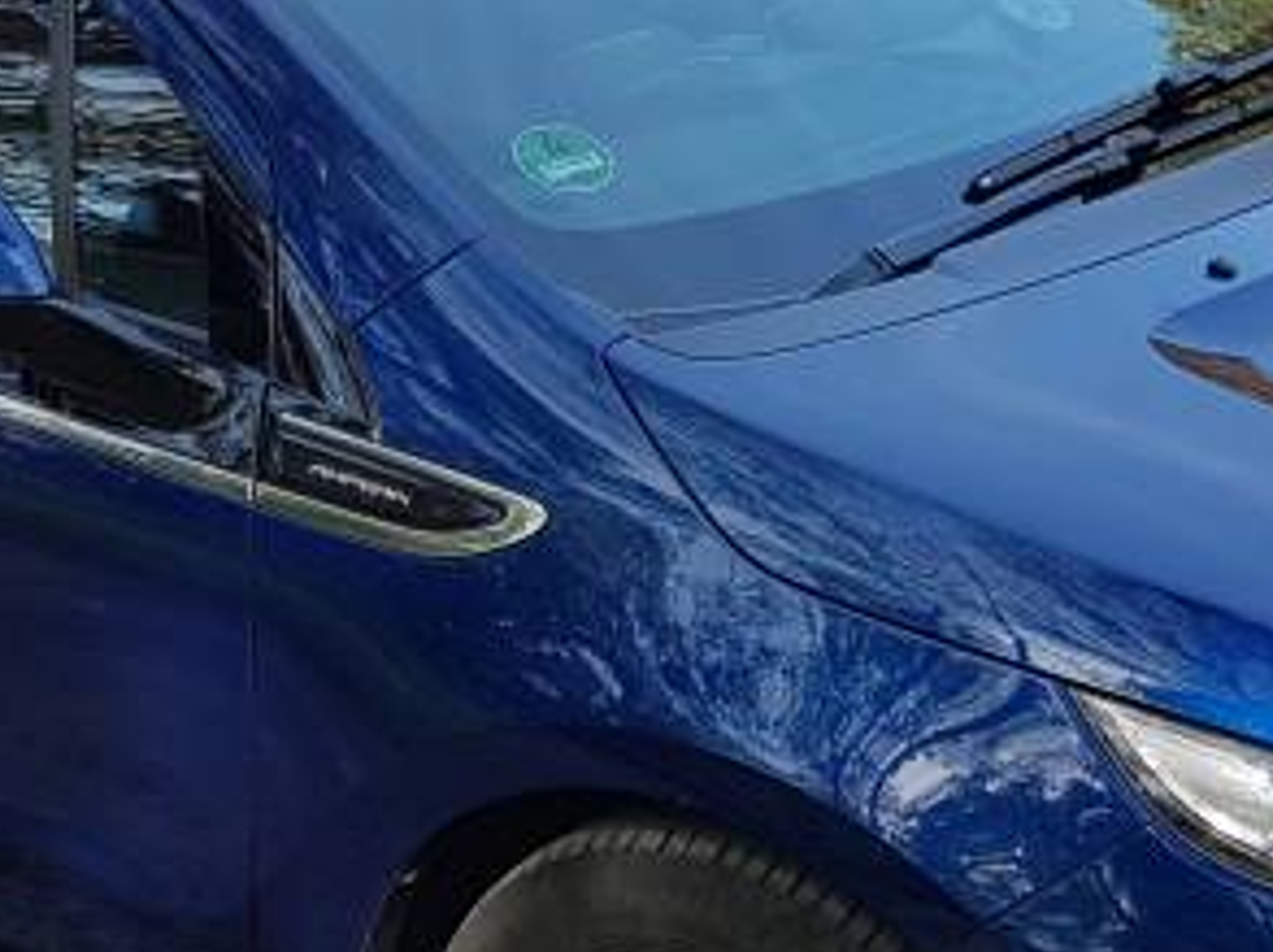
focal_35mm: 91
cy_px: 552
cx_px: 591
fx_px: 3342
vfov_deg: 16.2
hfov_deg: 21.6
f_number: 1.7
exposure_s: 1/501
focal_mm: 4.2
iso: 40
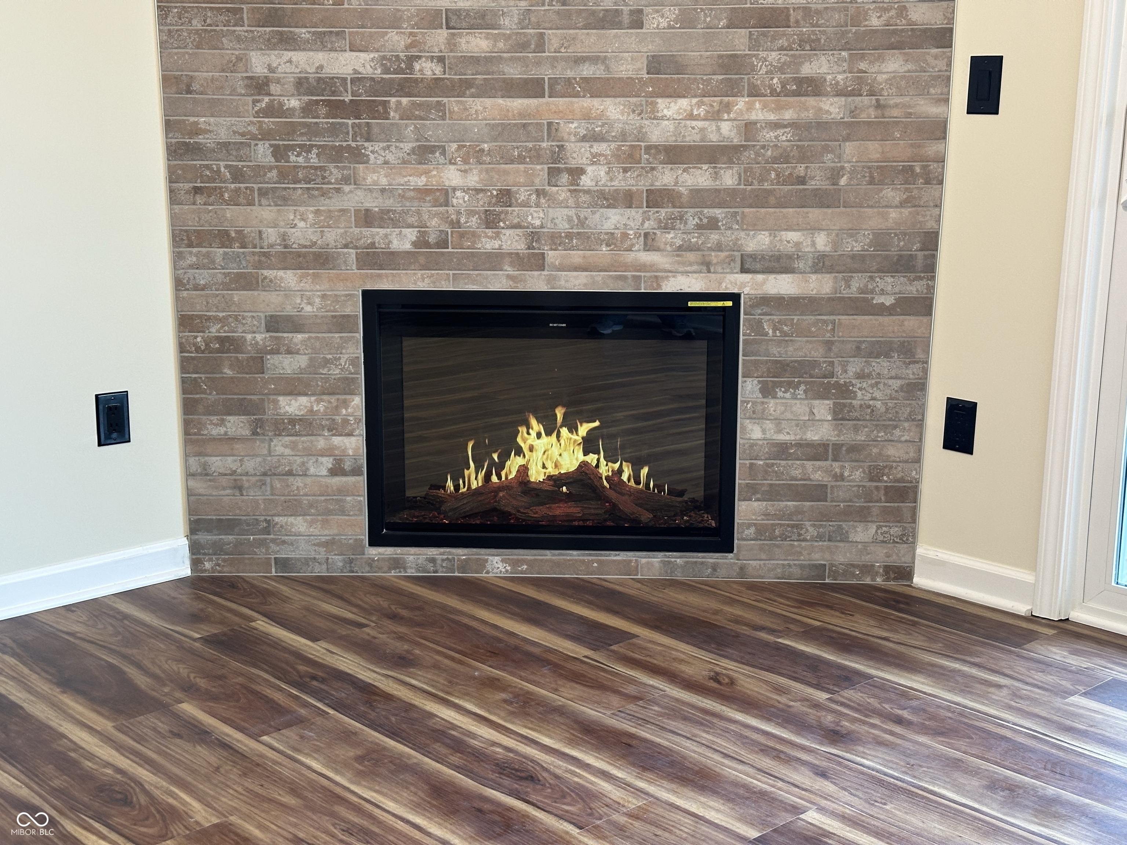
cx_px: 564
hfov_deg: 39.7
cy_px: 422
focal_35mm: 48
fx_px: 1563
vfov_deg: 30.3
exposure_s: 1/42
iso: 125
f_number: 1.78
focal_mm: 6.86
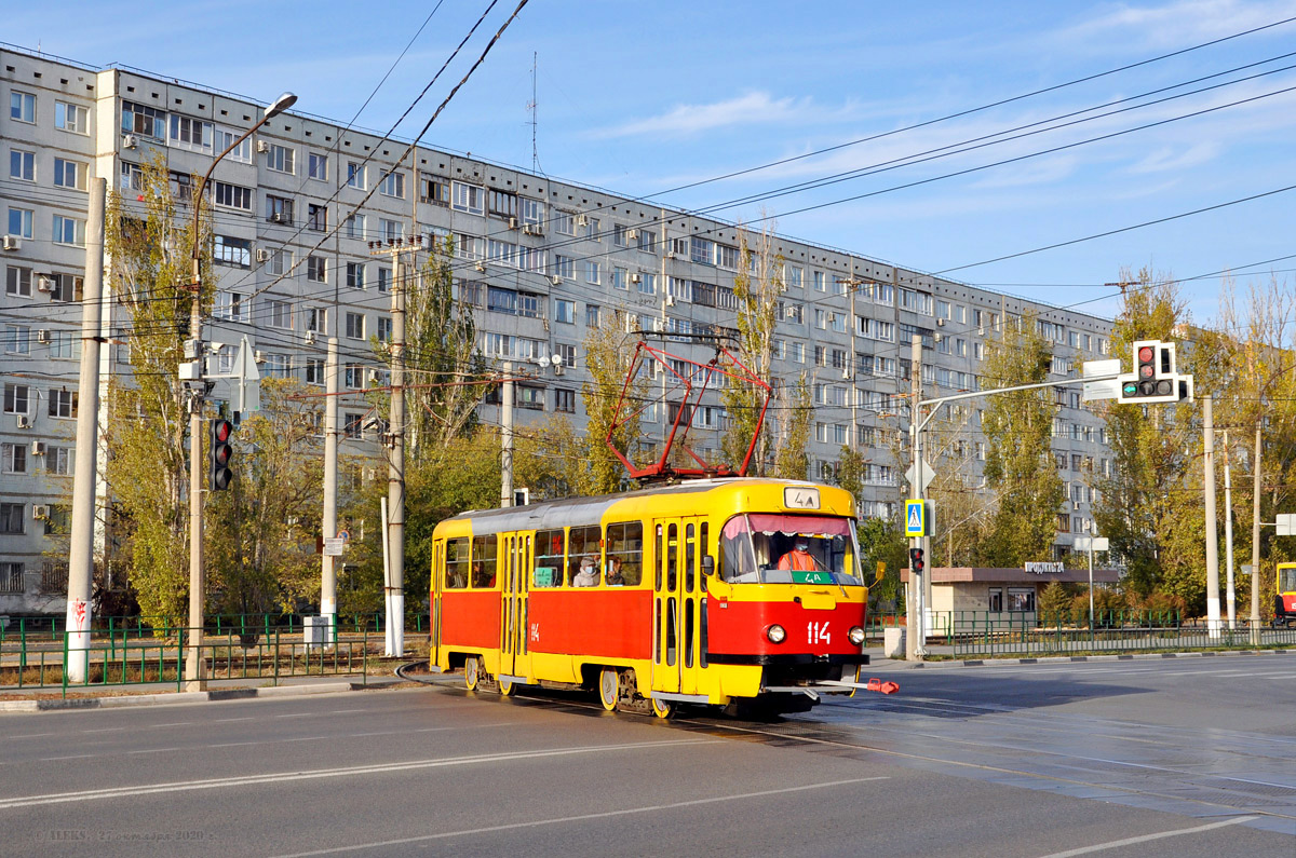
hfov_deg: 43.7
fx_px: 1617
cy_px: 429
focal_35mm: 45
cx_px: 648
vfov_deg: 29.7
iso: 200
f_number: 7.1
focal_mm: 30
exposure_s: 1/400
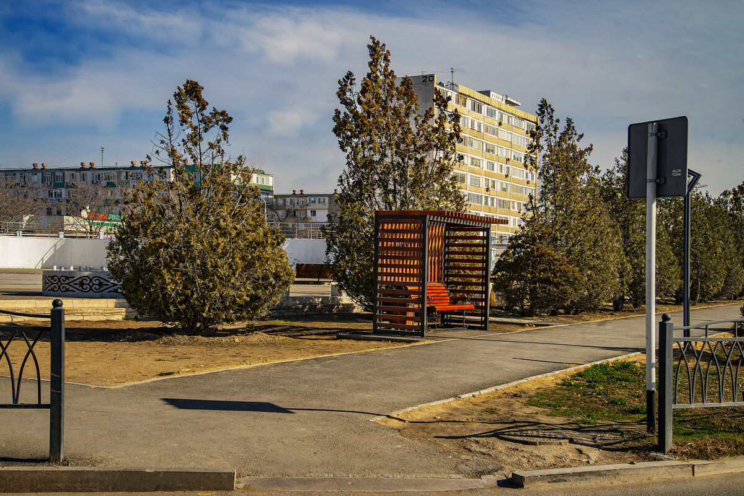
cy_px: 248
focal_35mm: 48
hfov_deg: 41.1
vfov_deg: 28.1
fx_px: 992
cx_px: 372
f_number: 10
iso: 100
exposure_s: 1/160
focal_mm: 48
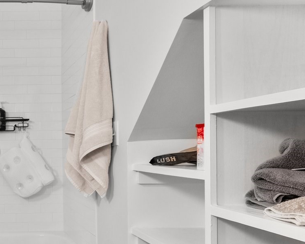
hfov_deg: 41.0
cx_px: -25
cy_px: 148
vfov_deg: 41.0
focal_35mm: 36
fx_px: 325
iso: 800
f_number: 8
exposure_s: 1/4
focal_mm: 14
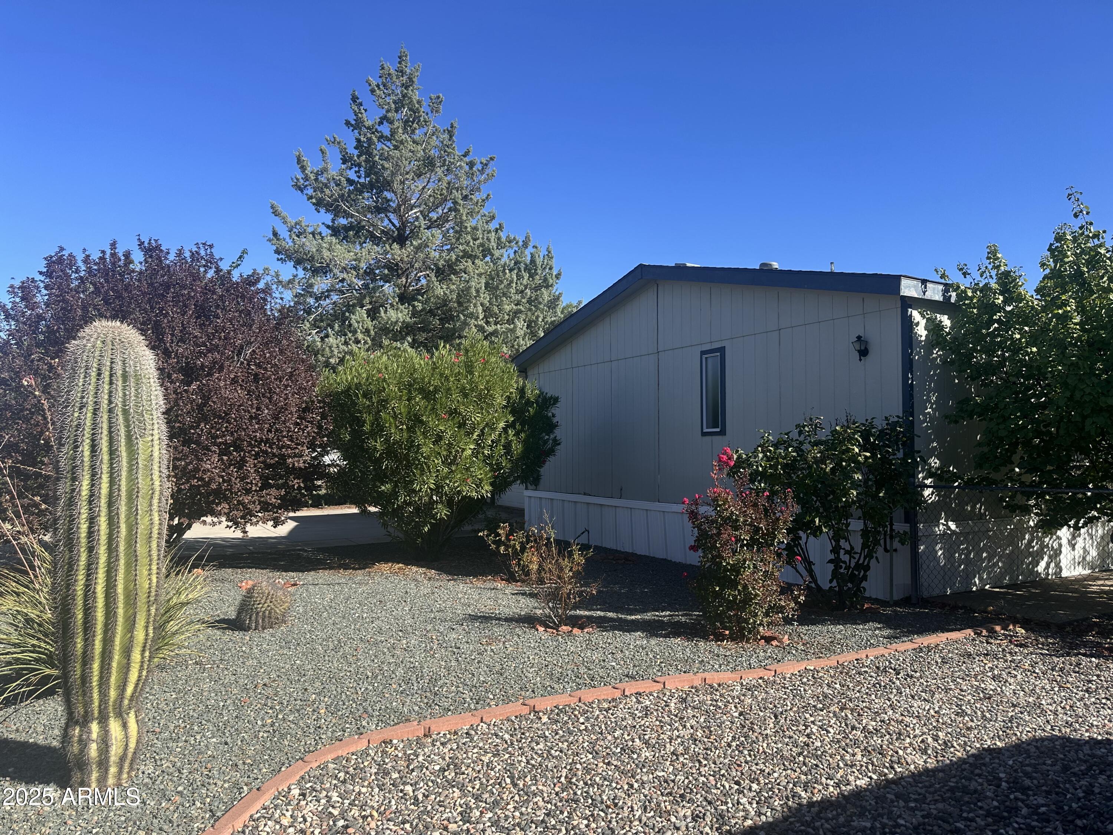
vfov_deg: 56.8
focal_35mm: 24
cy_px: 418
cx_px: 556
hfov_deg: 71.6
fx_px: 772
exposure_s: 1/2410
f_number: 1.78
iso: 80
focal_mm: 6.86
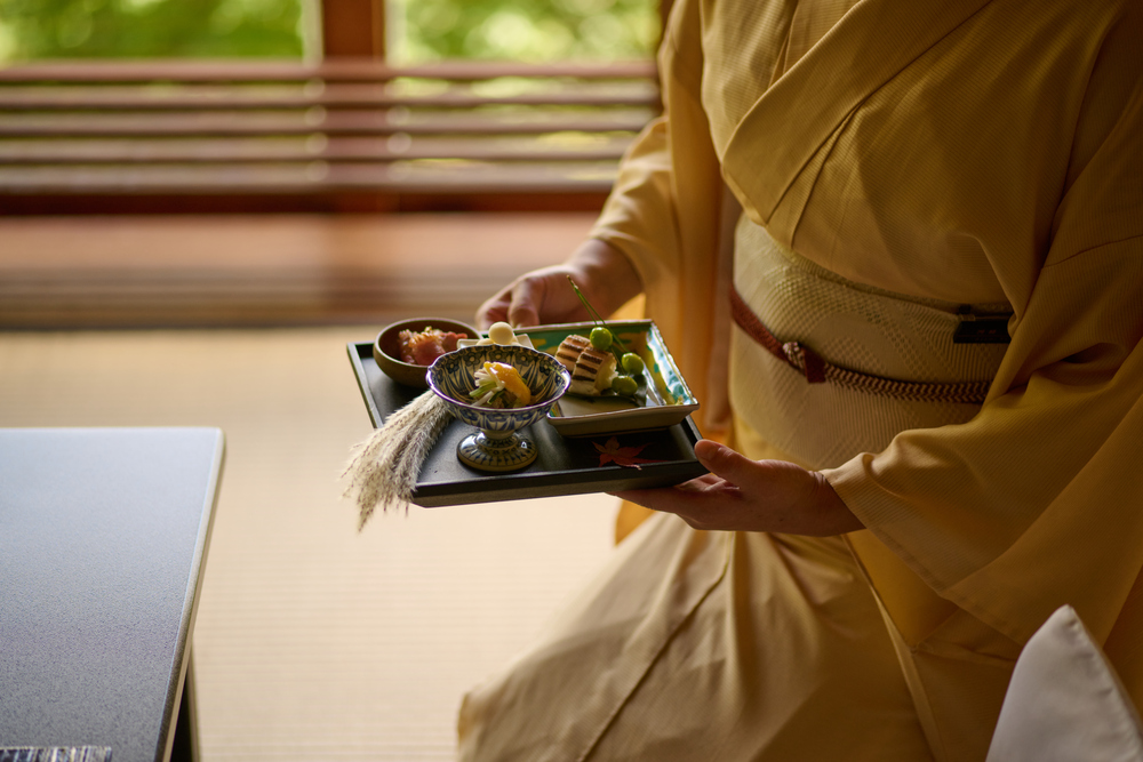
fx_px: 2699
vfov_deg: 16.1
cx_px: 572
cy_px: 381
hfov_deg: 23.9
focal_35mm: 85
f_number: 2.8
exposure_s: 1/400
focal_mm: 85
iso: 320
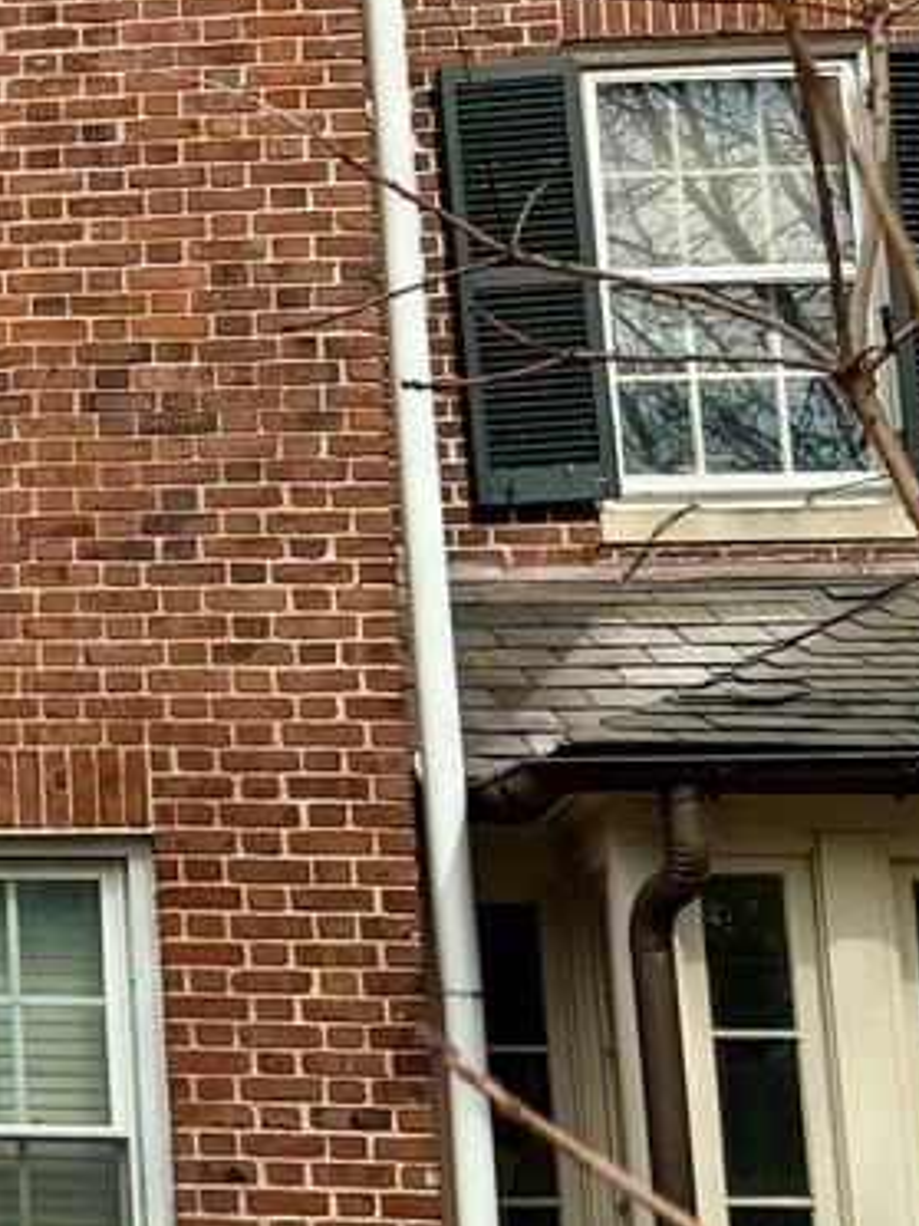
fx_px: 3504
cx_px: -823
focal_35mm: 99
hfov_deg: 13.2
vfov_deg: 19.7
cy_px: 372
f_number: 1.78
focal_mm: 6.76
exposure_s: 1/4673
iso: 80
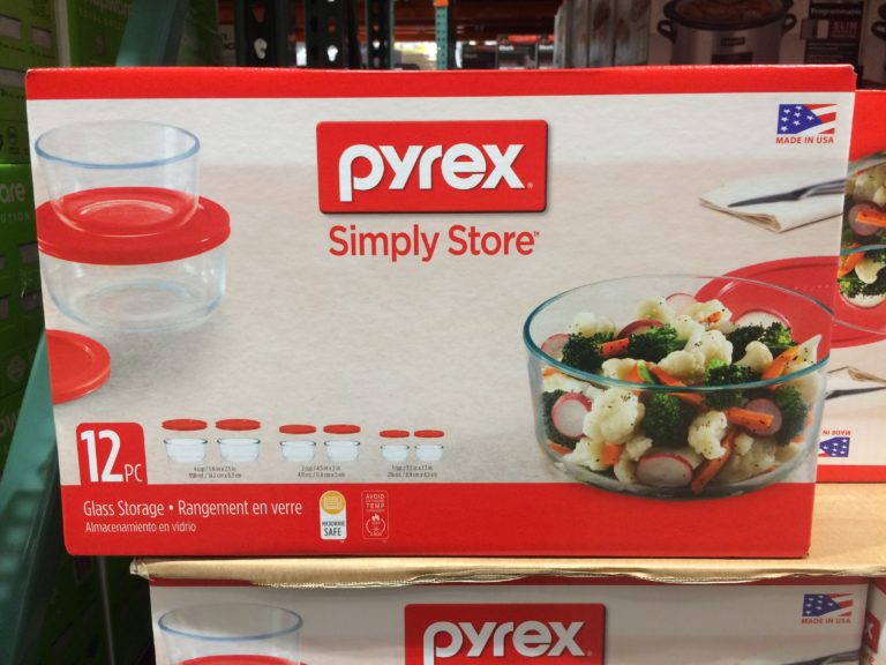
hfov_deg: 61.7
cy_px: 332
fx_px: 742
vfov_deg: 48.2
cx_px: 443
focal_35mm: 29
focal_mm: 4.15
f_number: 2.2
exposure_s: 1/33
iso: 160
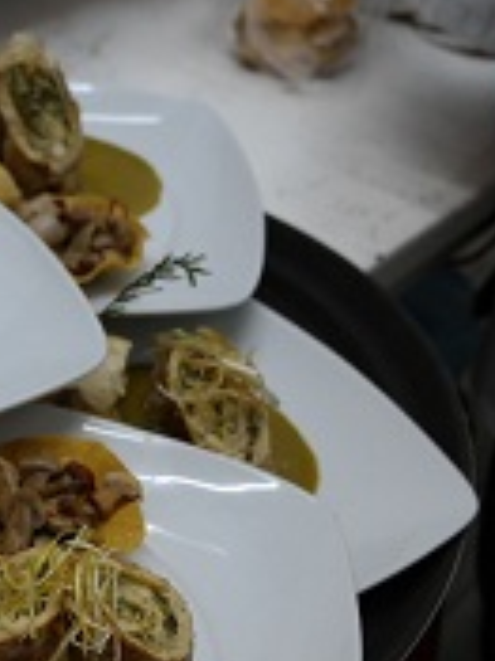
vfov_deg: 29.3
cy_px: 400
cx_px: -155
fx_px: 1260
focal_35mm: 66
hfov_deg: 20.3
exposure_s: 1/40
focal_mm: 20
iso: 800
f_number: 3.5
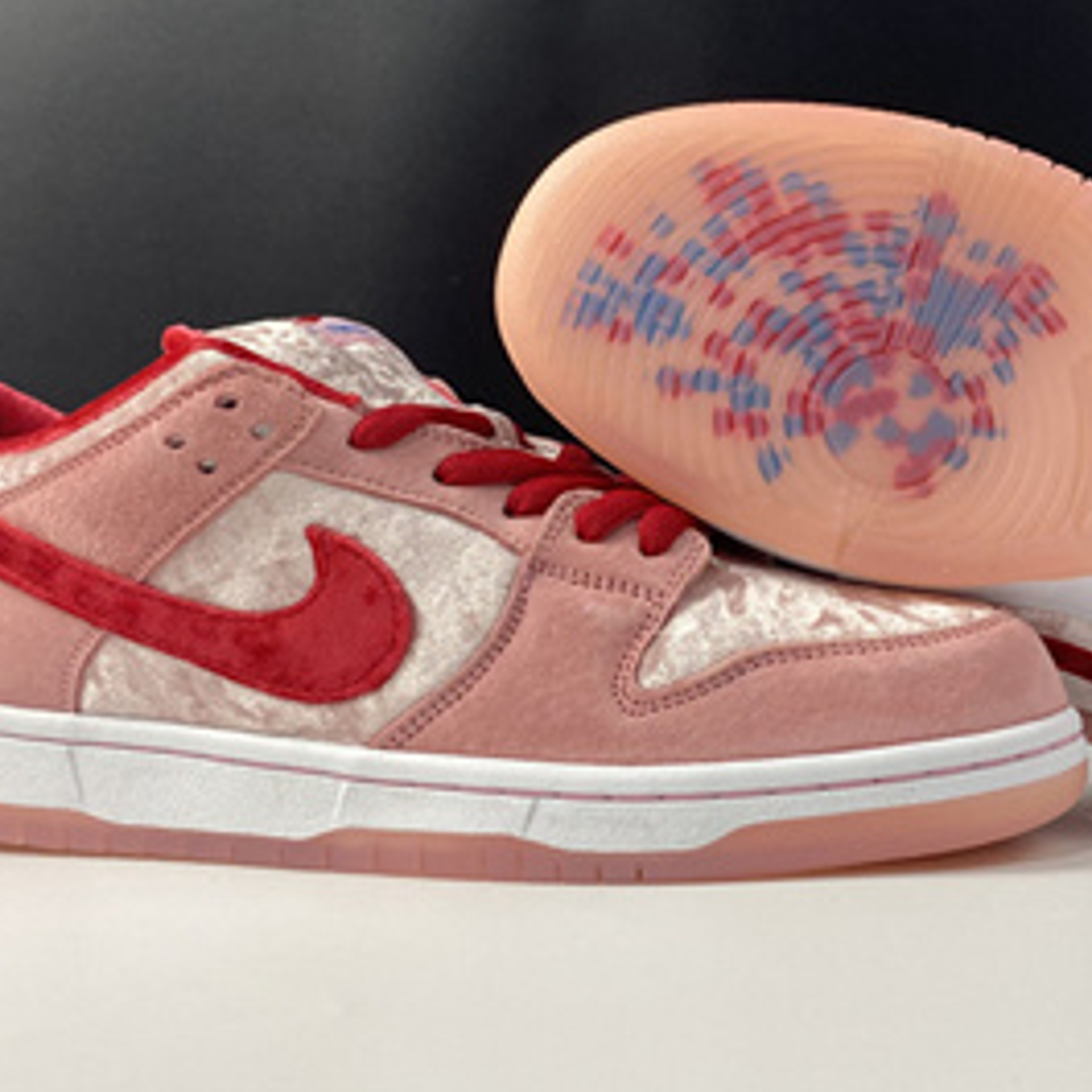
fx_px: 1856
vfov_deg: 32.6
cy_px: 379
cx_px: 746
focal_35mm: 52
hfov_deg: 32.5
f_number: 1.8
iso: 80
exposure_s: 1/100
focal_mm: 4.25
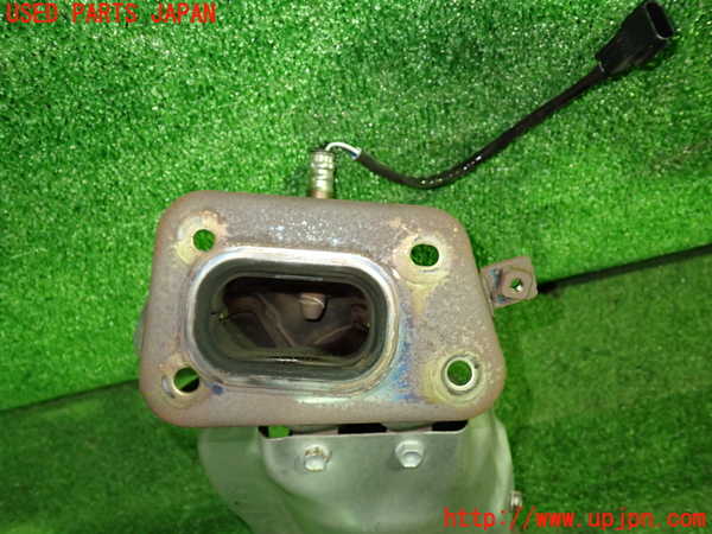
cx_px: 356
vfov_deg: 46.8
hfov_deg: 60.0
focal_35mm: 30
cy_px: 267
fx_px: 617
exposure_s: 1/30
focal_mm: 5.4
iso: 640
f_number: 2.3
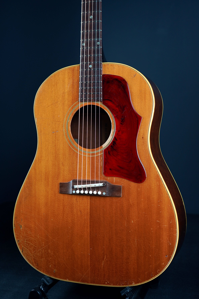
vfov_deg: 37.9
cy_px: 150
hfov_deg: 25.8
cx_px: 100
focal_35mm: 52
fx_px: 435
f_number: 2.5
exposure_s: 1/100
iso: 100
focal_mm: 35
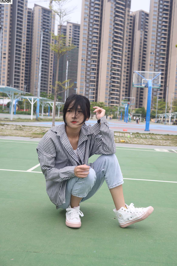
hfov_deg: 34.2
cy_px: 132
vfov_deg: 49.6
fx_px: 288
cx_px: 91
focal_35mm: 39
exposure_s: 1/500
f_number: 5.6
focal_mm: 35
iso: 100
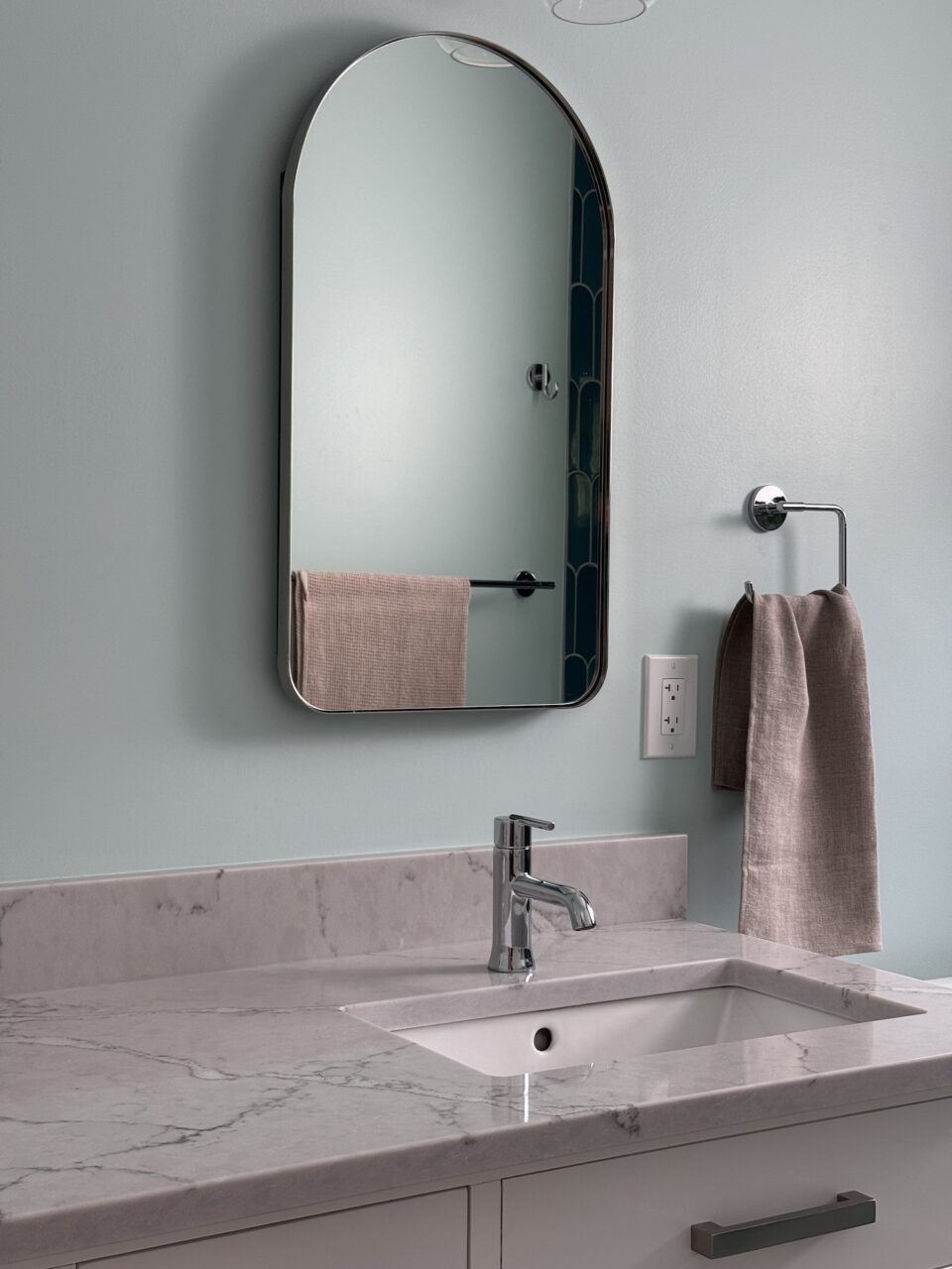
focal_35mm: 48
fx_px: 1760
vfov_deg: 39.7
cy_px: 634
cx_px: 476
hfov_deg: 30.3
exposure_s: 1/120
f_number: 1.78
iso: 64
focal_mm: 6.76
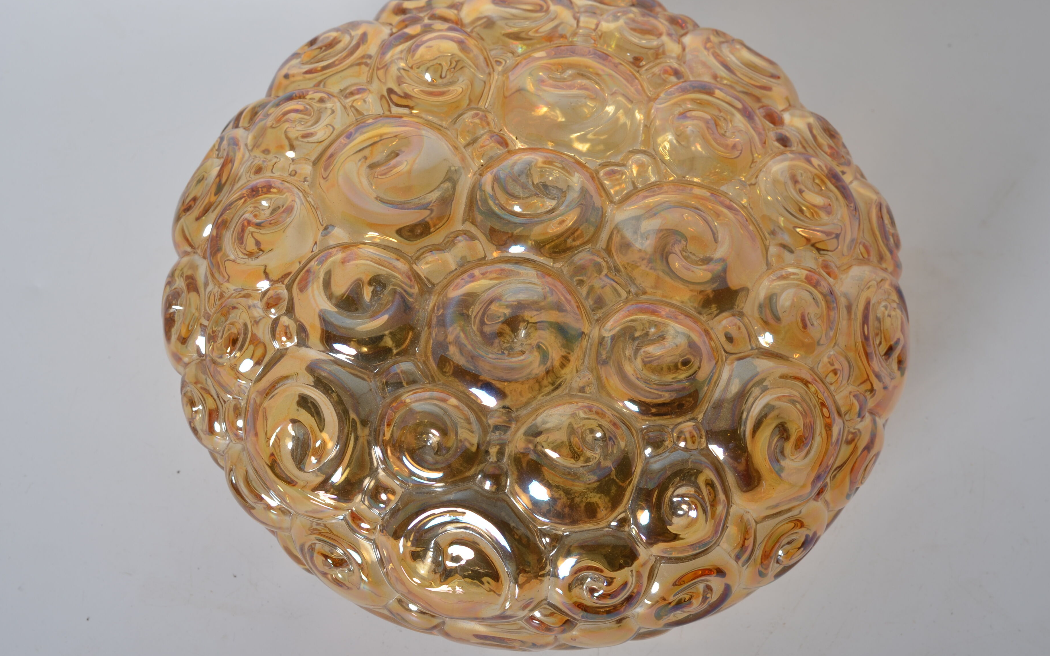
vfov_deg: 16.9
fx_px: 2203
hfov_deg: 26.8
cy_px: 308
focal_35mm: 77
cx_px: 527
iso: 100
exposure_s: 1/125
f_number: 11
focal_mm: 50
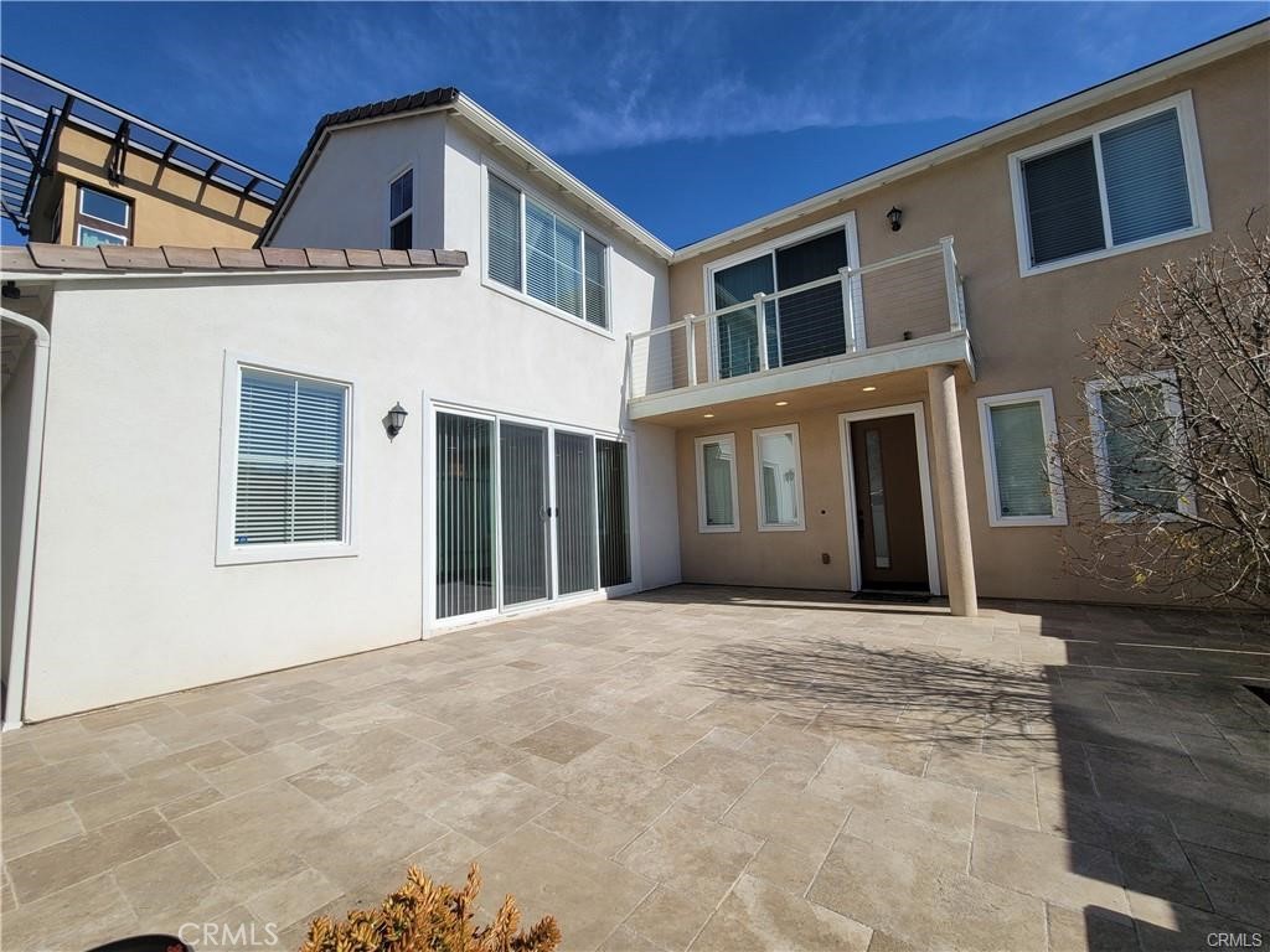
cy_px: 476
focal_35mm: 13
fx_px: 477
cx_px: 635
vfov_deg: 89.9
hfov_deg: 106.2
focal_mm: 2.2
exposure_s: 1/3455
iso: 64
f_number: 2.2
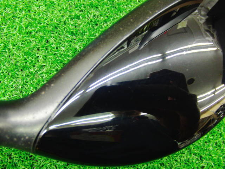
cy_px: 84
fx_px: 240
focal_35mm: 37
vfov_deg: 38.7
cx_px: 112
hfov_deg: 50.1
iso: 400
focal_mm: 6.42
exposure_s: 1/13
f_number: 3.6
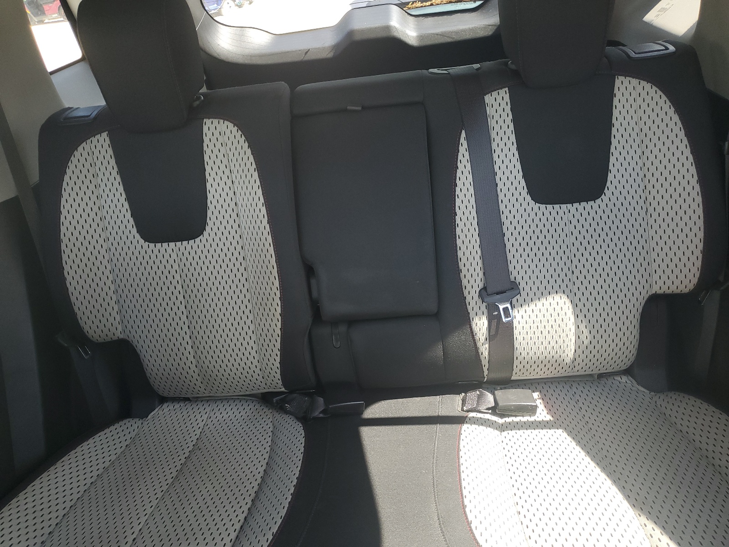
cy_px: 274
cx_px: 364
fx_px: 548
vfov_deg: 53.1
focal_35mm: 26
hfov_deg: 67.3
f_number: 1.5
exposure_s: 1/120
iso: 83
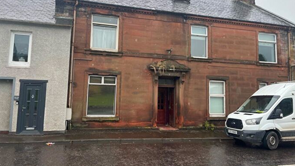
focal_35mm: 29
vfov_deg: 40.1
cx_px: 145
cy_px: 70
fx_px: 227
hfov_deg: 66.1
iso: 50
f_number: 1.6
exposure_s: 1/393
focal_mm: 5.1
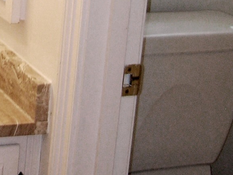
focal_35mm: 128
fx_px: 862
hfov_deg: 14.9
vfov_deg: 11.3
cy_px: -56
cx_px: -48
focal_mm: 5.7
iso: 50
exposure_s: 1/30
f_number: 2.9
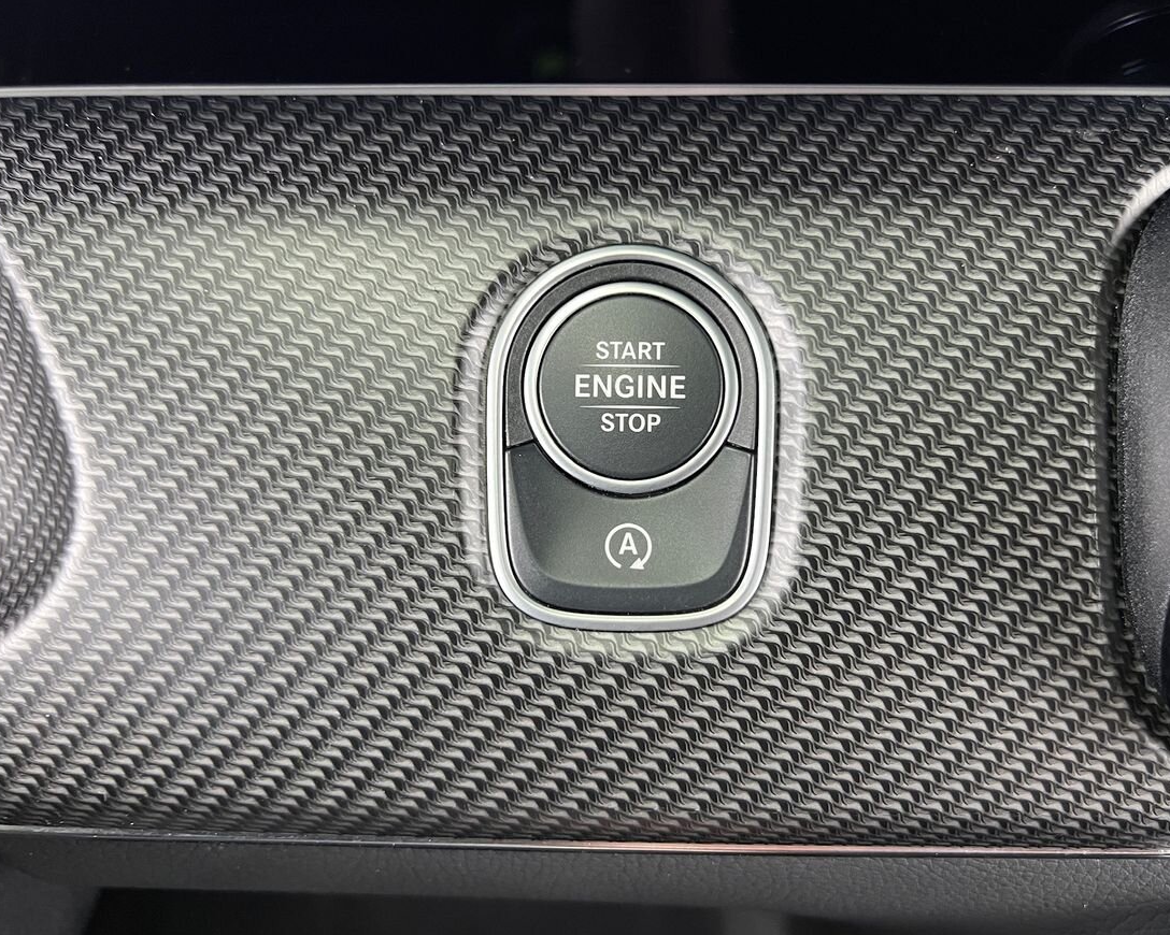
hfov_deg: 62.1
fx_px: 969
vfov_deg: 51.5
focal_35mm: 28
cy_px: 457
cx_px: 633
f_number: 1.5
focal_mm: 5.7
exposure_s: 1/53
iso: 200
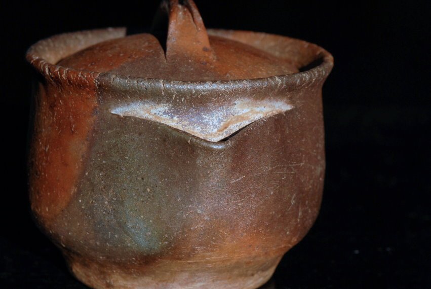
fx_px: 1888
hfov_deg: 13.0
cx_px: 216
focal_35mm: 158
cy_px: 144
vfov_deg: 8.7
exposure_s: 1/160
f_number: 16
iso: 400
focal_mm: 105
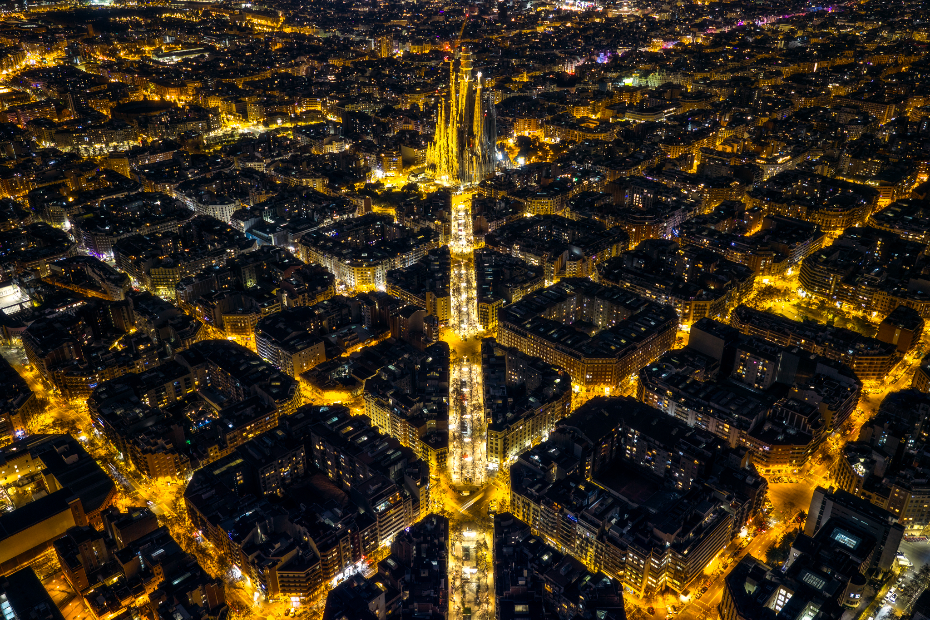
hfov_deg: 65.5
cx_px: 465
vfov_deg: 46.4
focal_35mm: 28
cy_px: 310
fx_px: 723
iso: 200
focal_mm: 14.45
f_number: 2
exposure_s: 1/1.25
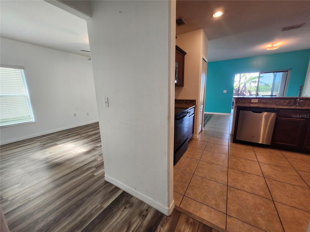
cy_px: 116
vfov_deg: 89.9
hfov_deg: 106.2
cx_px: 155
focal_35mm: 13
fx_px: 116
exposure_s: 1/60
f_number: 2.2
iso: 160
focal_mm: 1.74
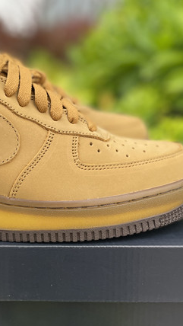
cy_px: 169
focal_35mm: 49
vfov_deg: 42.1
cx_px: 4
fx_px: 422
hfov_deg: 23.5
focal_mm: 4.2
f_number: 1.6
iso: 50
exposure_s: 1/121
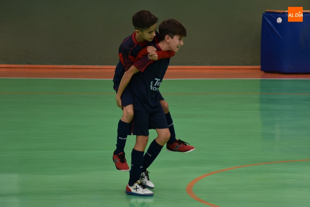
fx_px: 1357
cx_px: 155
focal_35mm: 158
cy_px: 104
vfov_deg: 8.7
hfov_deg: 13.0
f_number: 5.6
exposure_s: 1/320
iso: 400
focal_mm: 105
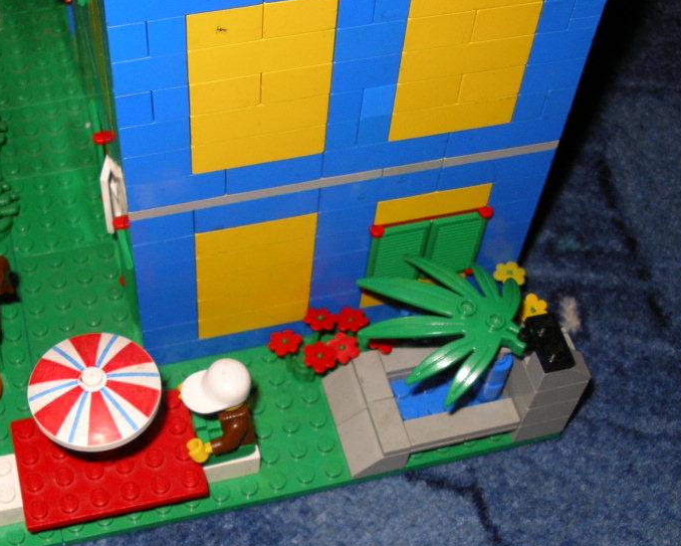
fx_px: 1129
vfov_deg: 27.0
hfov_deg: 33.5
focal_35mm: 56
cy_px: 363
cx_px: 286
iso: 50
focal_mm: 5.8
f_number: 4.1
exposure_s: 1/60
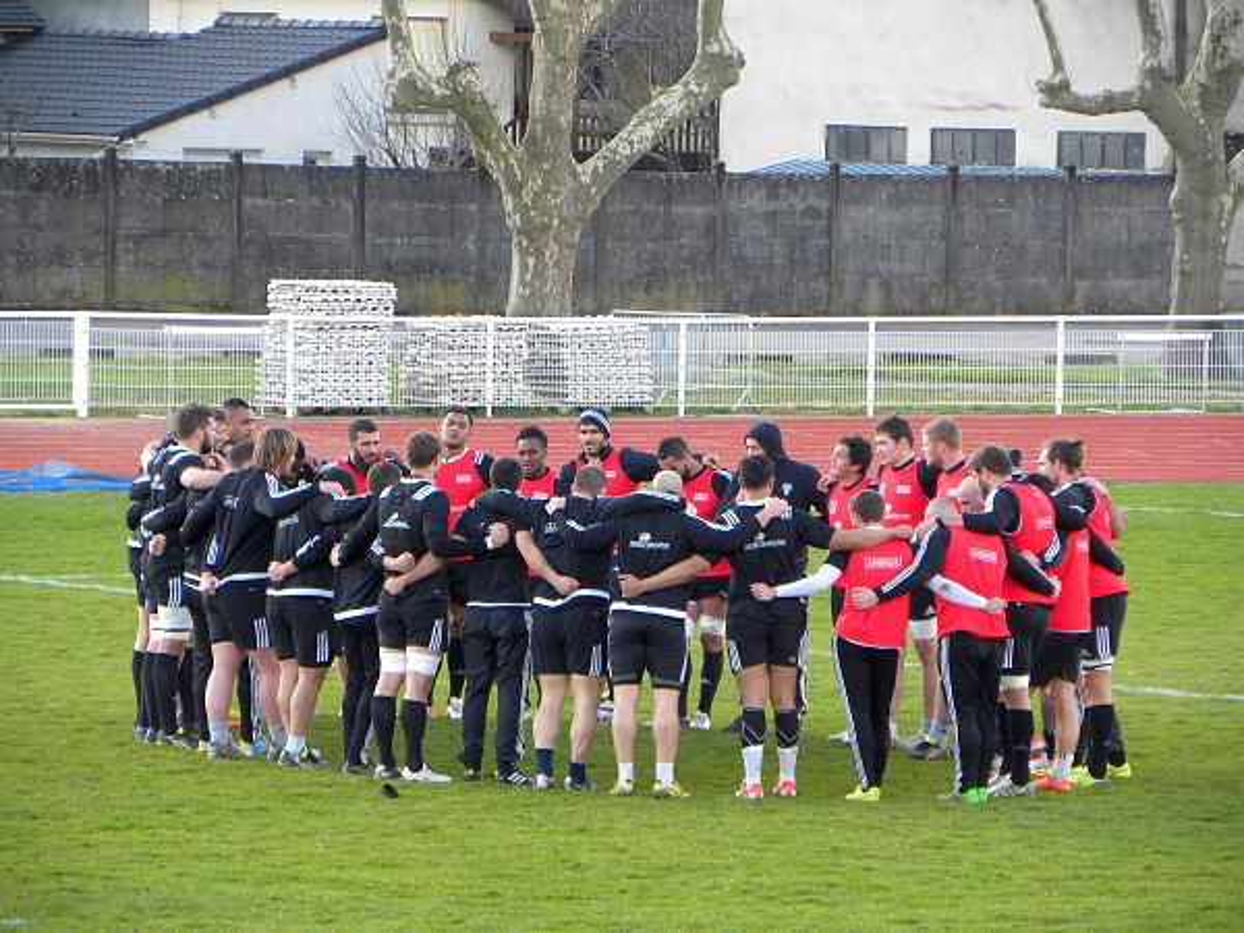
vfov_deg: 4.4
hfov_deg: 5.9
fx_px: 12111
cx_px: 622
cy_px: 466
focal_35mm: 337
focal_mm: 59.9
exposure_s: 1/37.8
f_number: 5
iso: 64
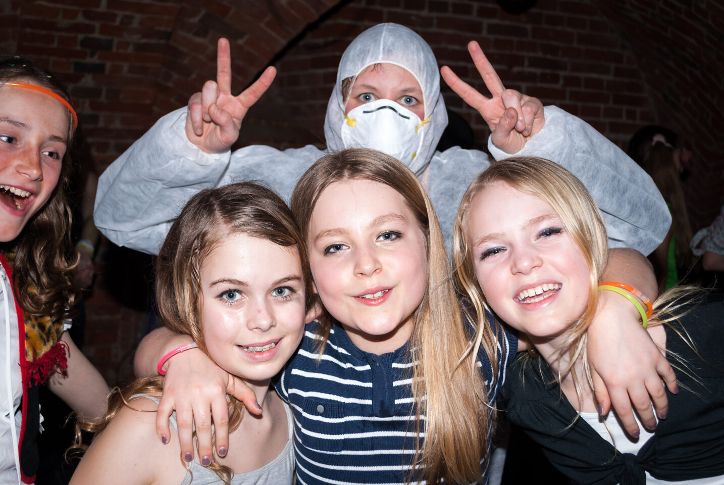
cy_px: 242
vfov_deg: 26.6
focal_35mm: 51
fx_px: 1027
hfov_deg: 38.8
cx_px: 362
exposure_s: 1/60
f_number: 5
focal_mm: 34
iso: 100
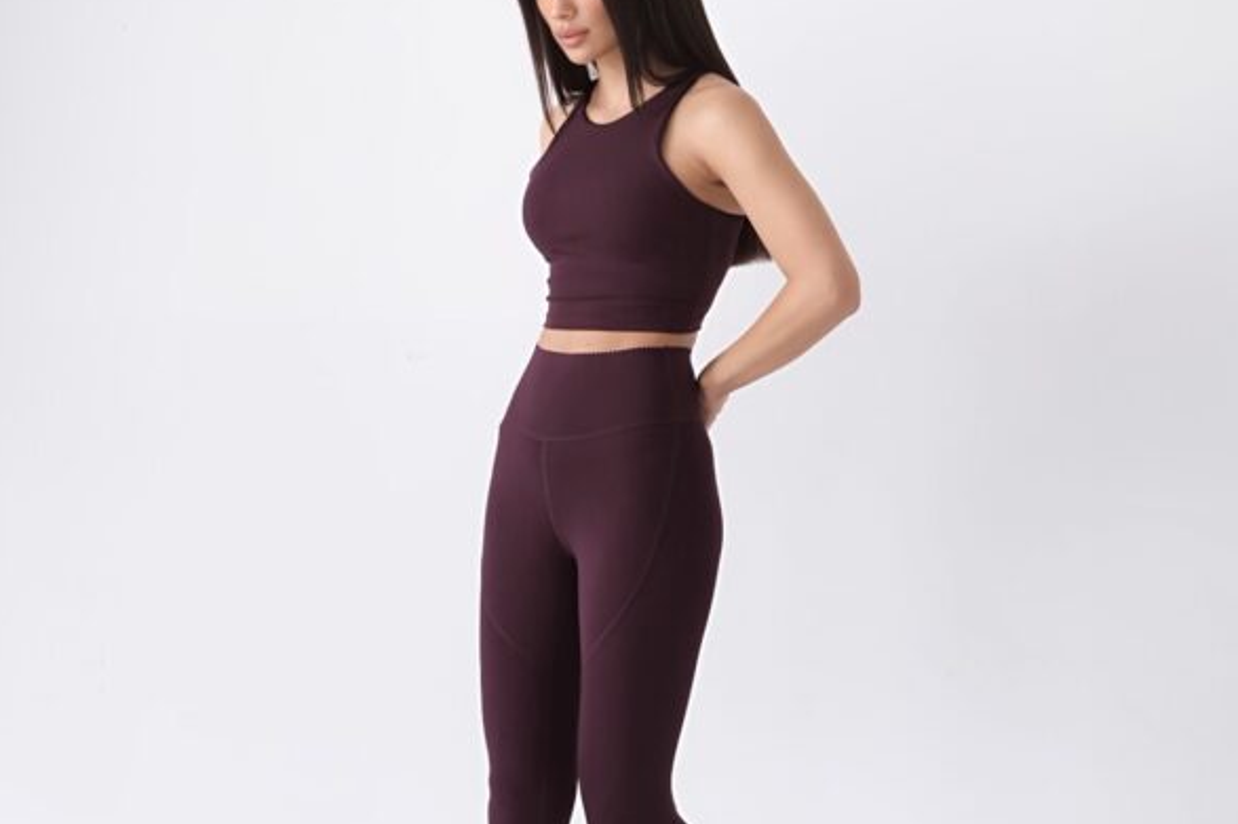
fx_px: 1581
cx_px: 628
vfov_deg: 29.2
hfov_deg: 42.8
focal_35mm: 46
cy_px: 394
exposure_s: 1/60
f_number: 5.6
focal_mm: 20.2
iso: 2000
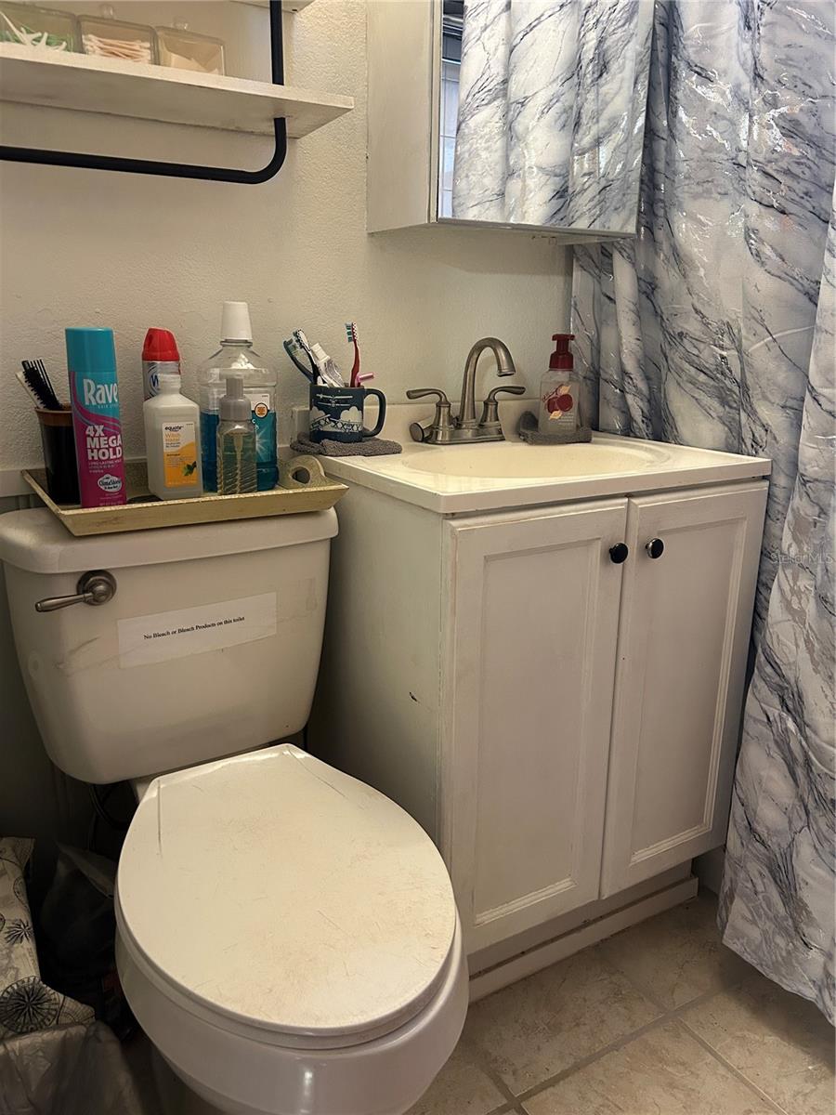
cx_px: 418
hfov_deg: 53.1
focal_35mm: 26
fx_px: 837
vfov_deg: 67.3
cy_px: 558
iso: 320
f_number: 1.5
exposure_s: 1/60
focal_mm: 5.7
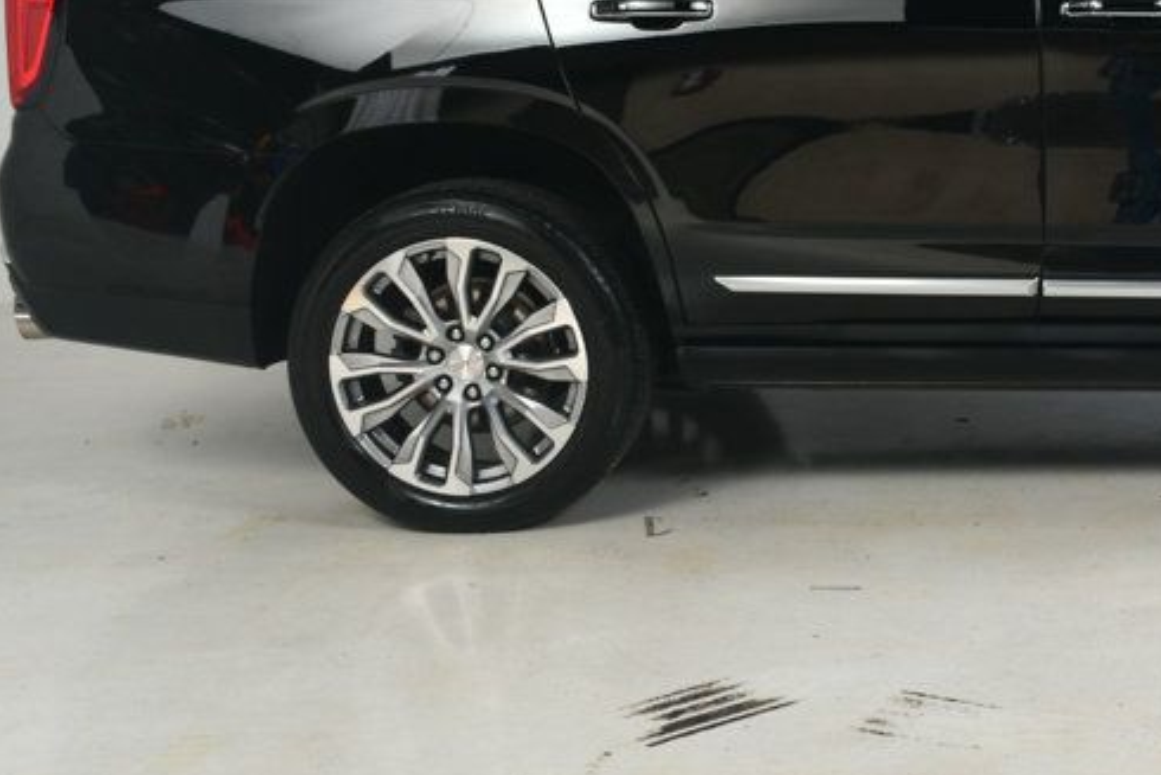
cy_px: 197
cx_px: 1078
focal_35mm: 71
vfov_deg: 19.1
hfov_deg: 27.3
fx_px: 2290
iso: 100
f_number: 10
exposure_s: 1/160
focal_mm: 23
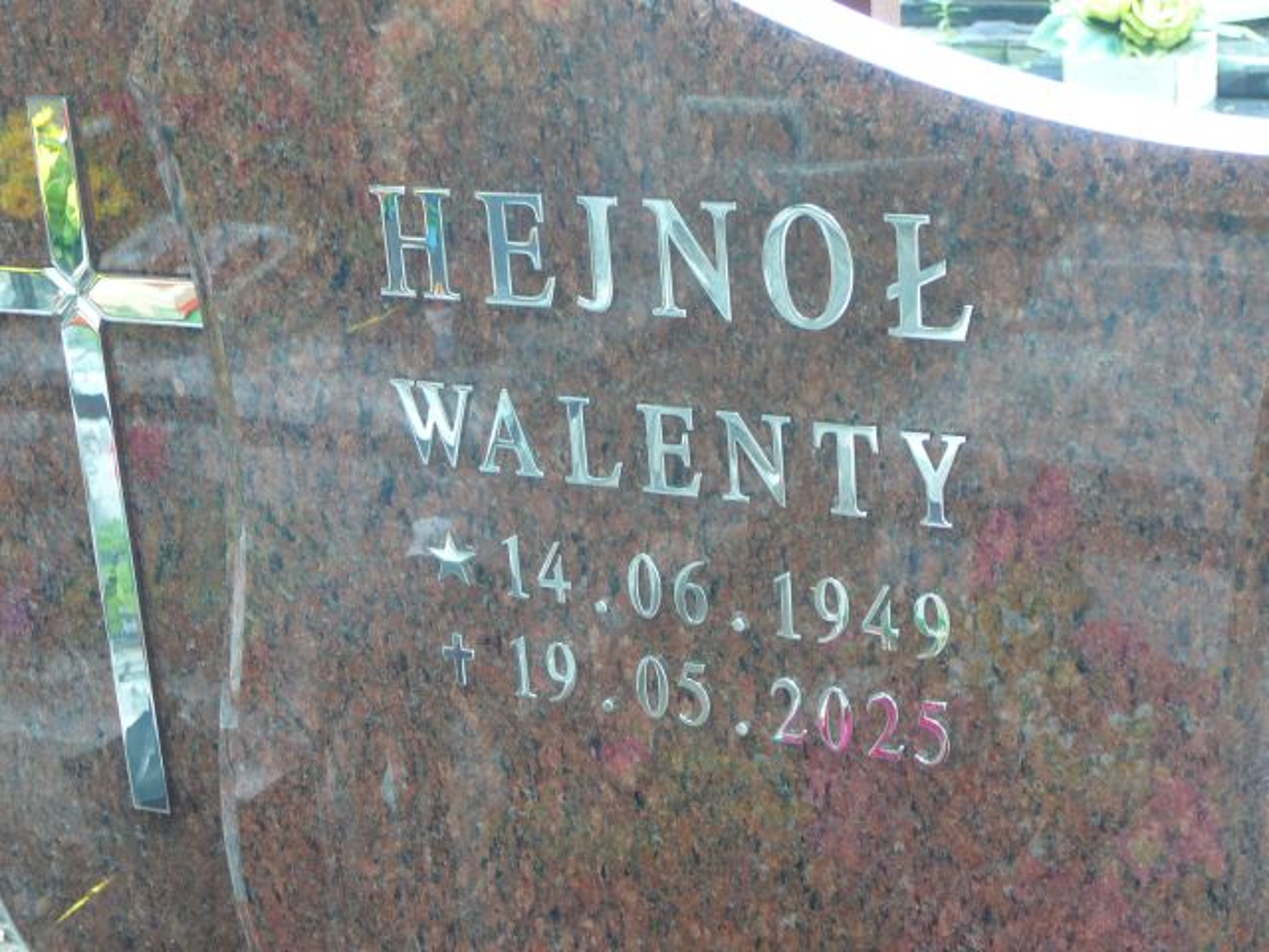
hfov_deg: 29.8
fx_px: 2383
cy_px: 476
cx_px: 634
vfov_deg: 22.6
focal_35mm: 65
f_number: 3.6
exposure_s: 1/30
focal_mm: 9.7
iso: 200
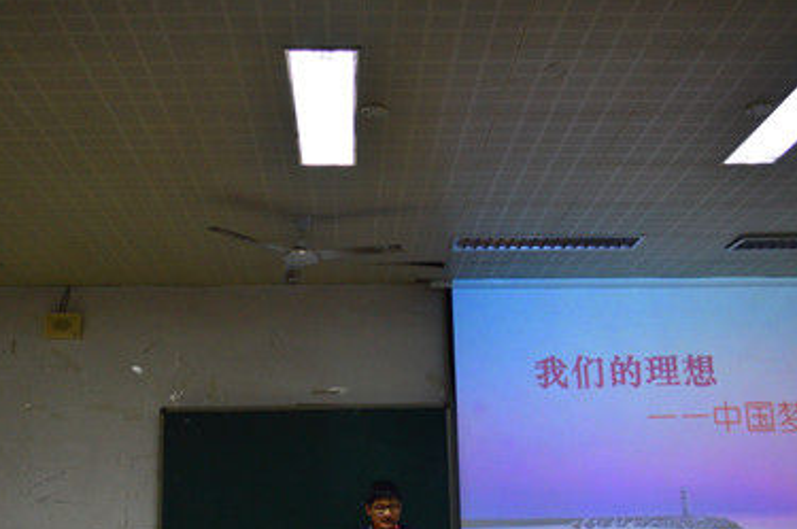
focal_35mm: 44
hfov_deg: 44.4
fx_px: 973
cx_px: 344
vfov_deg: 30.4
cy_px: 261
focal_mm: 22
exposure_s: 1/60
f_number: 3.8
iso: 800
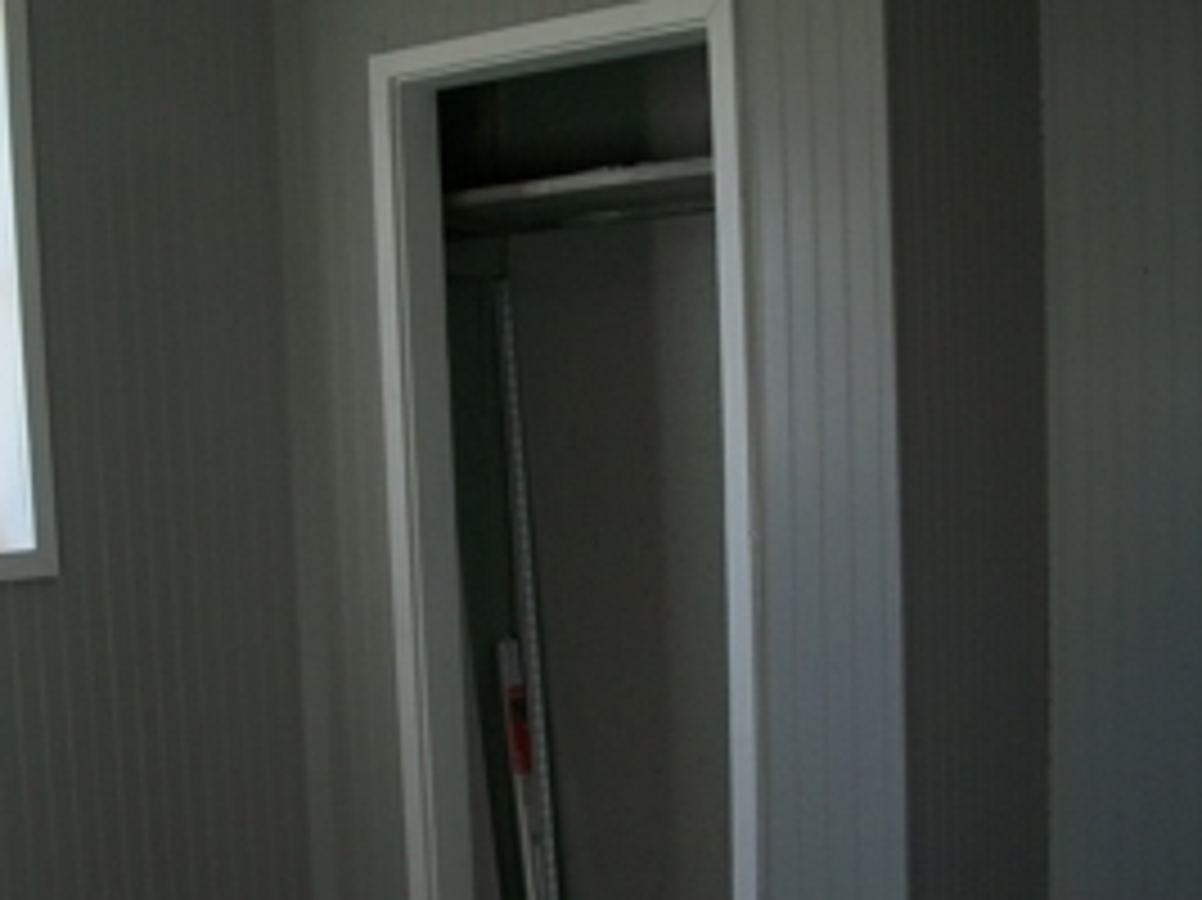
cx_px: 536
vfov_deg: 29.9
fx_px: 1666
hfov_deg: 39.6
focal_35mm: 48
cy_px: 634
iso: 80
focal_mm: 5.7
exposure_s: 1/200
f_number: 2.9
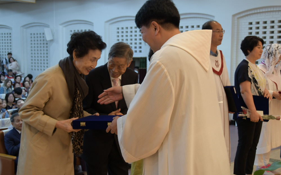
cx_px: 140
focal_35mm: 50
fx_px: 383
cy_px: 83
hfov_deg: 40.3
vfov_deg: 25.8
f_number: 4.2
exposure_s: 1/80
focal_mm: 32
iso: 800
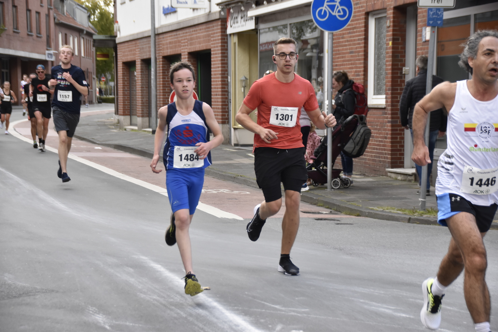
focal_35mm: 112
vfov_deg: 12.2
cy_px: 166
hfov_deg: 18.2
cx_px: 249
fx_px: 1557
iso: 800
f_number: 5.3
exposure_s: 1/500
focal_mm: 75
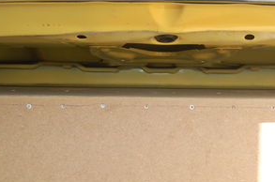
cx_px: 157
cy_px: 93
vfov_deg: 22.9
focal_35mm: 59
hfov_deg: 33.9
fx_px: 450
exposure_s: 1/160
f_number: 3.5
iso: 400
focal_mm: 18
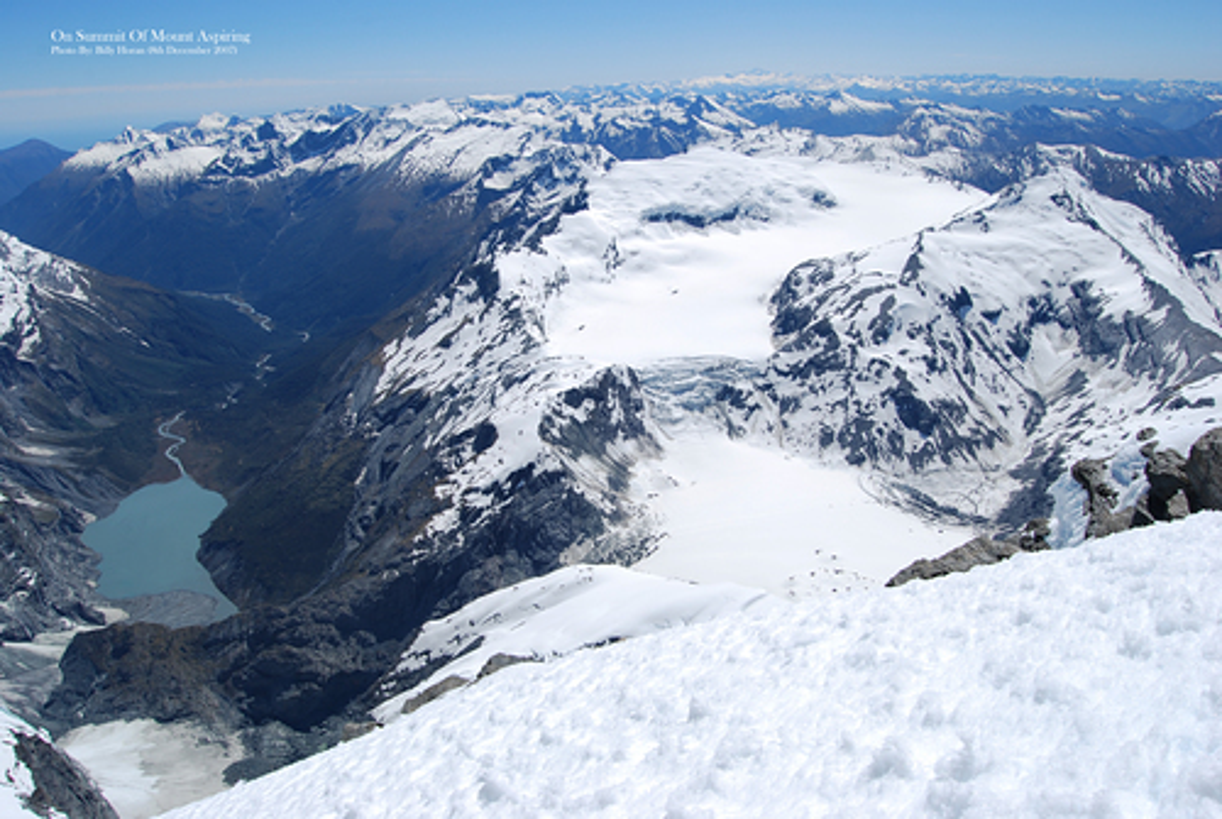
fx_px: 918
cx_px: 611
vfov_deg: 48.1
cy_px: 410
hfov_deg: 67.3
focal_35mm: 27
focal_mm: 18
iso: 100
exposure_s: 1/320
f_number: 10
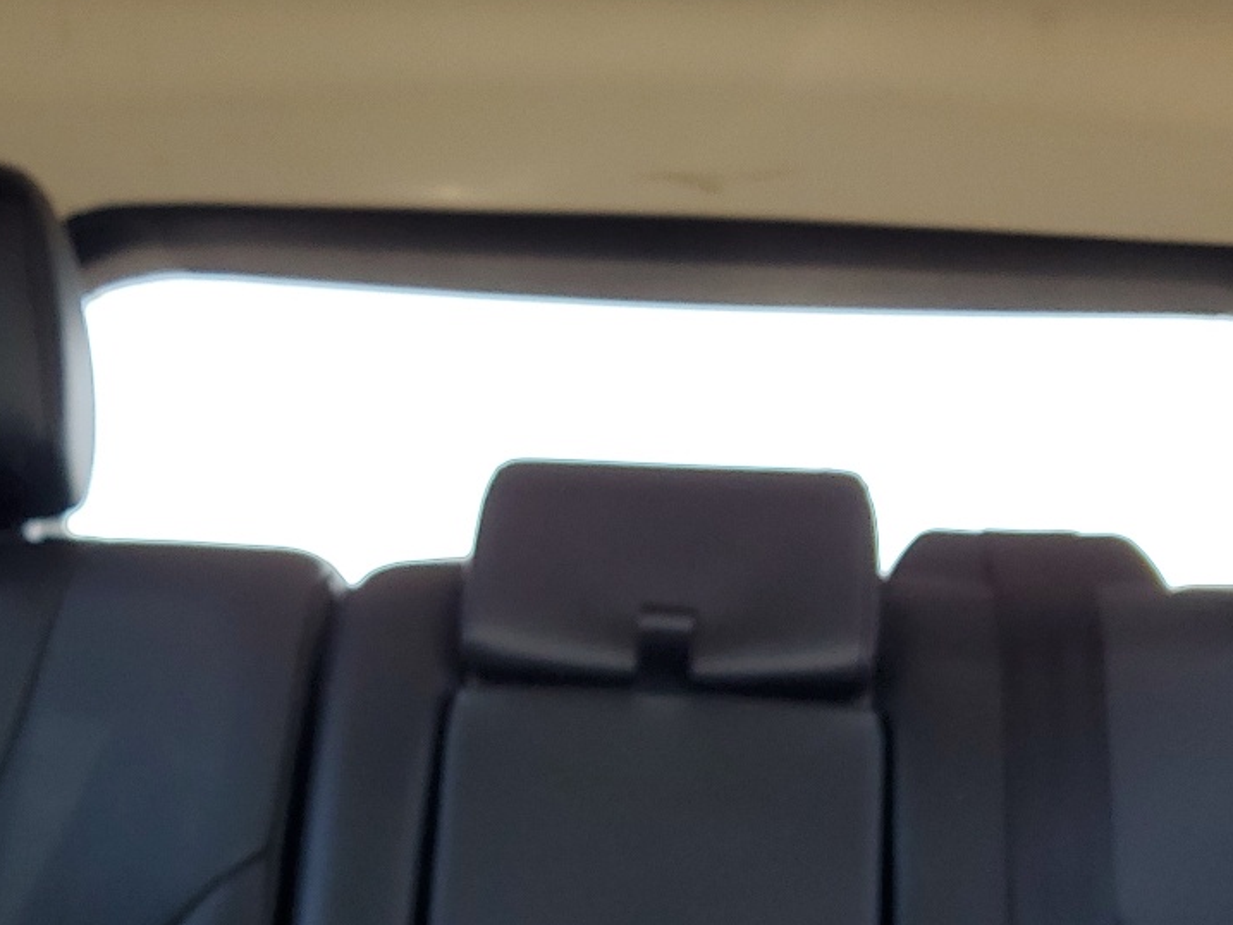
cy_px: 806
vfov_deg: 24.6
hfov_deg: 33.2
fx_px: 2066
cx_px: 586
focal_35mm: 58
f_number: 1.5
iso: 50
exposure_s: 1/120
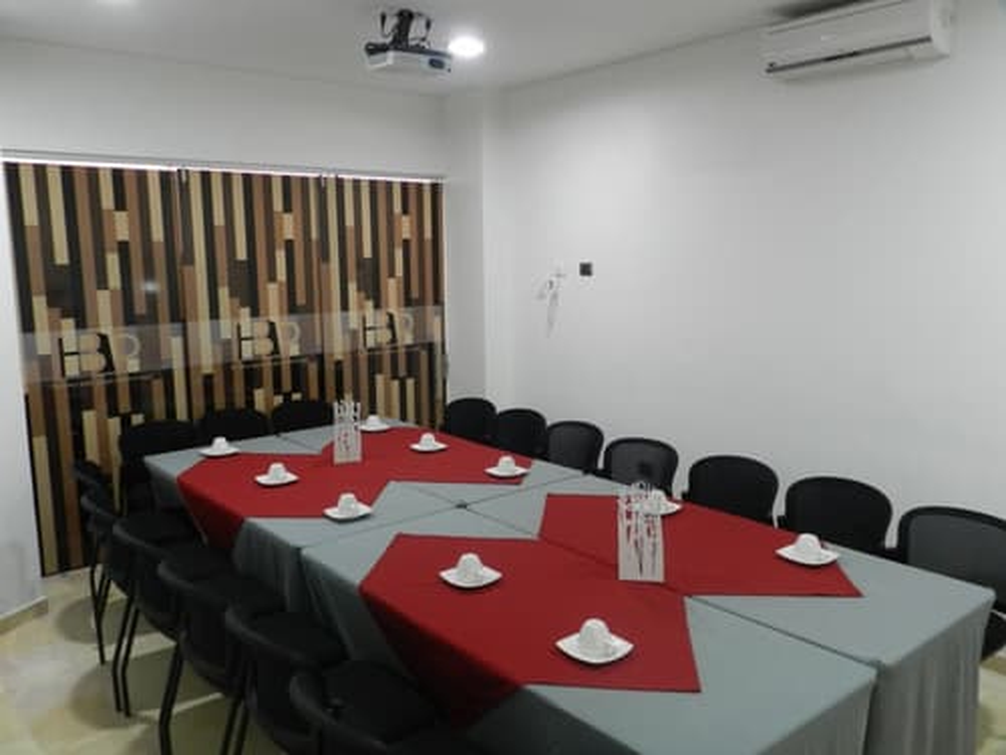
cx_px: 503
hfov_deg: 63.4
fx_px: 814
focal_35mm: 28
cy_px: 378
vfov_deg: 49.7
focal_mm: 5
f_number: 3.6
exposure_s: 1/15
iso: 400
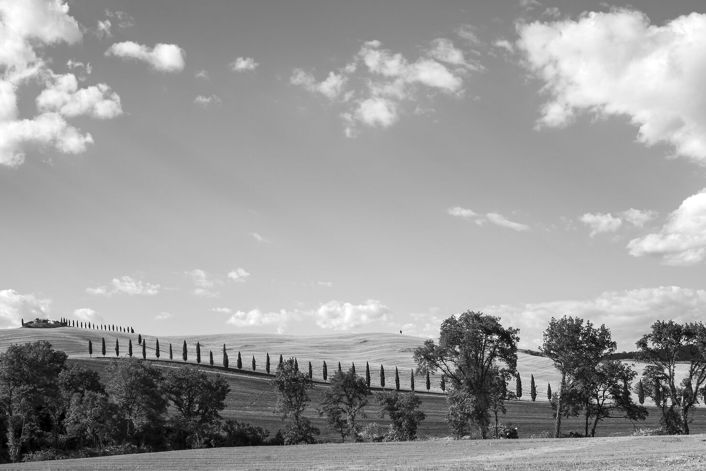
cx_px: 425
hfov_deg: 34.9
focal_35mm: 57
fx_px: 1118
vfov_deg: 23.5
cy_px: 372
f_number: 18
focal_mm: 35
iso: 100
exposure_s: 1/60
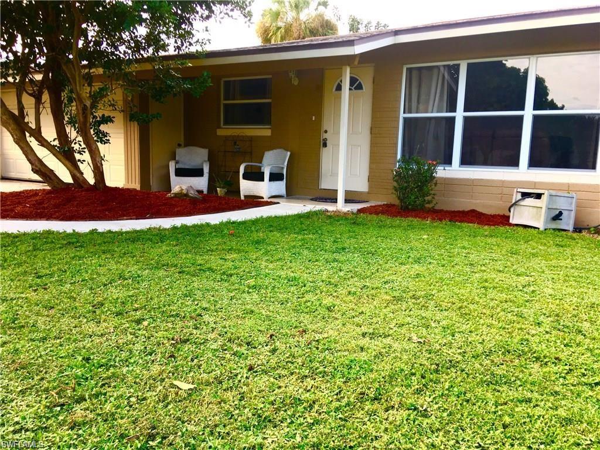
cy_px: 225
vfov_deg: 48.2
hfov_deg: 61.7
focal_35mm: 29
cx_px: 300
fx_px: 503
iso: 25
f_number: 2.2
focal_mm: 4.15
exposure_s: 1/120
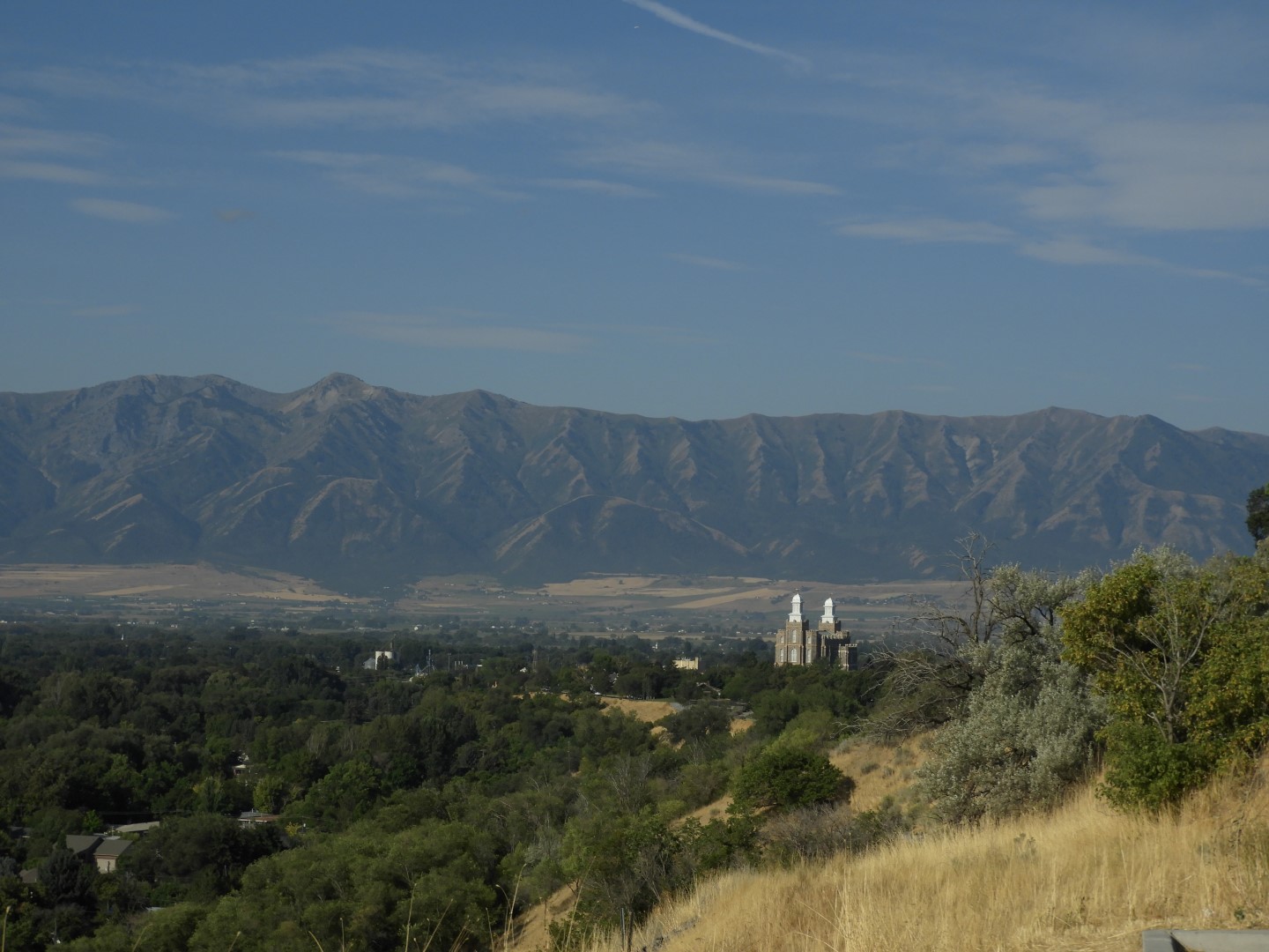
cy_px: 476
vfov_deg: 17.4
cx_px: 634
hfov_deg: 23.0
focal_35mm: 85
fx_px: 3116
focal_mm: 15.2
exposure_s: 1/2000
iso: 100
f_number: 4.5
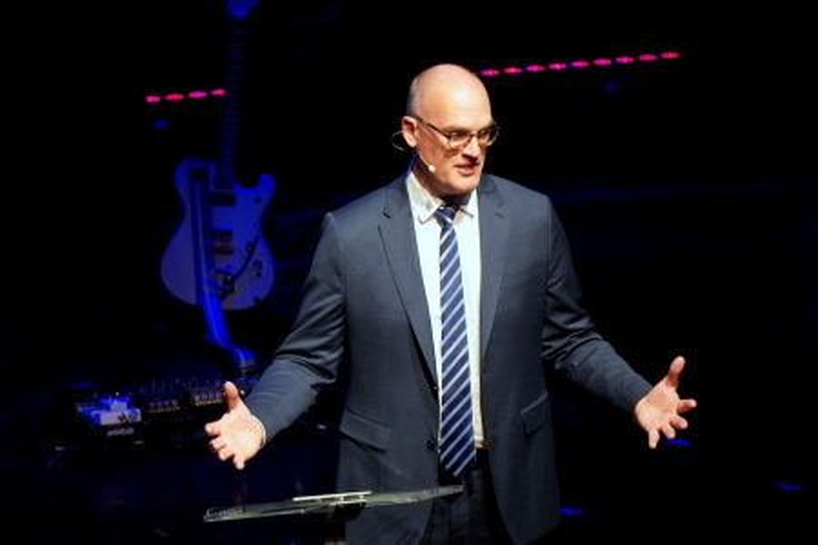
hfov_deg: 6.9
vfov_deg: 4.6
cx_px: 409
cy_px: 272
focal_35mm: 298
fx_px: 6782
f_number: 6.3
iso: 6400
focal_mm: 199
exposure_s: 1/250
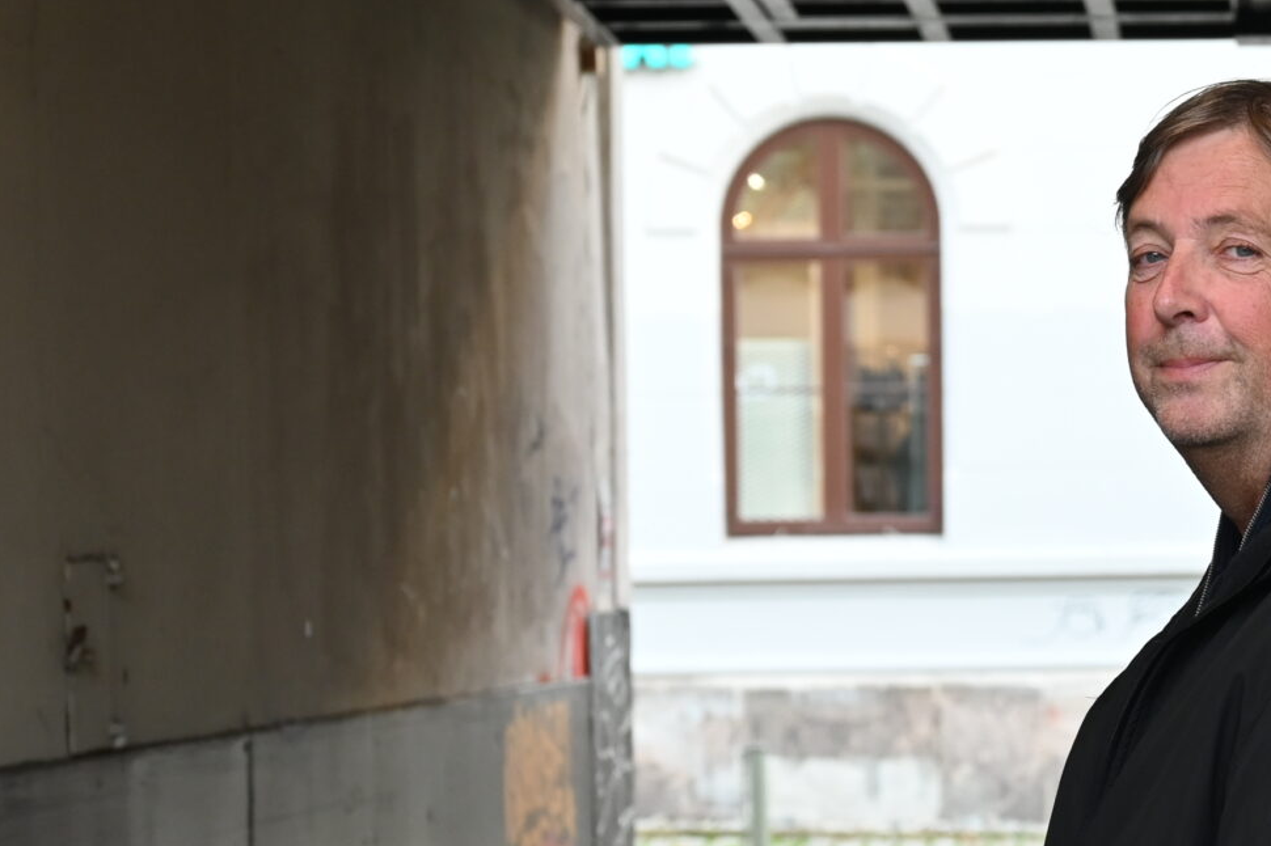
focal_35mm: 153
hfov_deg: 13.3
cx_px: 1148
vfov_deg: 9.0
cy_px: 612
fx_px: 5400
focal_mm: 58
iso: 1000
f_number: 5.6
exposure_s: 1/125
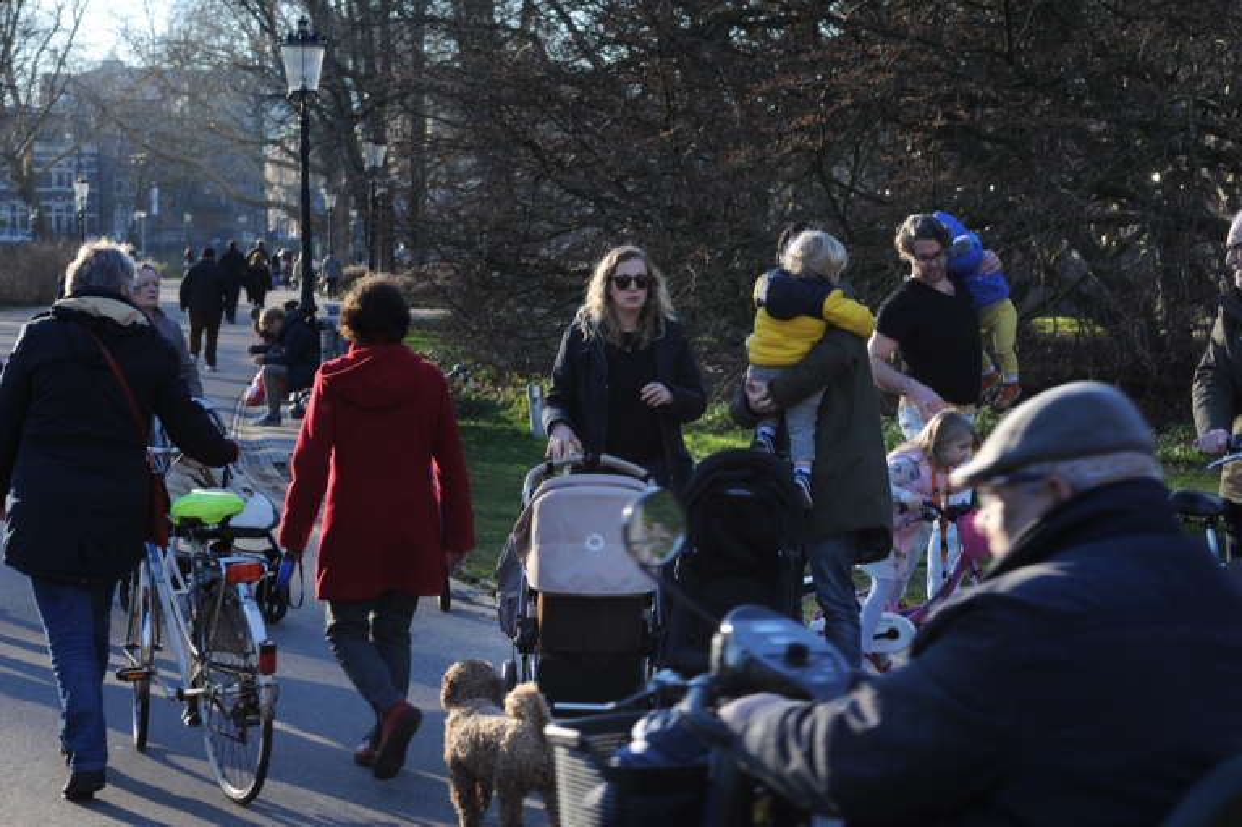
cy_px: 414
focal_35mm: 85
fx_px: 2931
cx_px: 621
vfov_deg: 16.1
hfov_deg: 23.9
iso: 200
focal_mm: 85
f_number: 7.1
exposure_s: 1/160
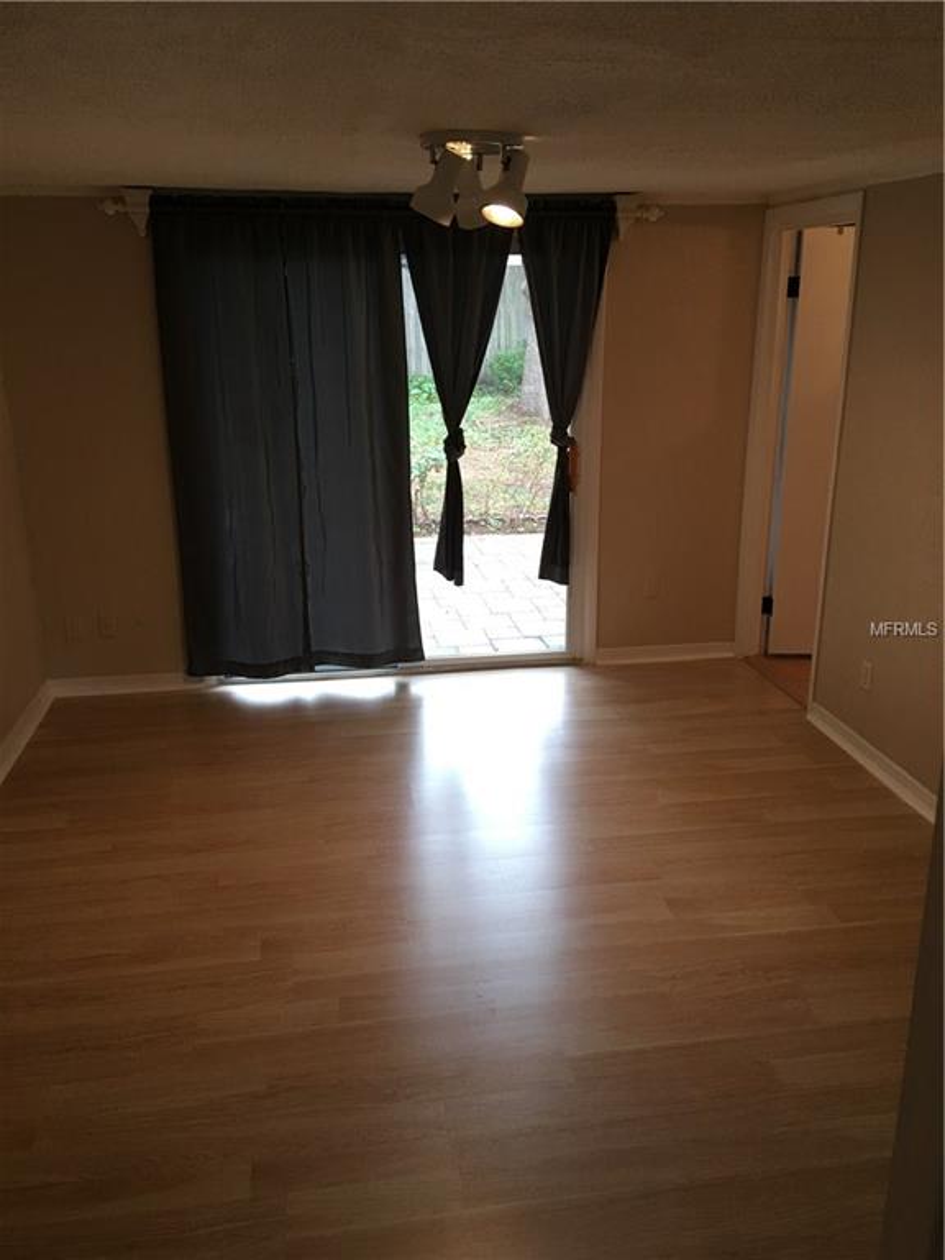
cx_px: 472
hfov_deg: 48.2
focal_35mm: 29
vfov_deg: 61.7
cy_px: 630
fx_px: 1056
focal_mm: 4.15
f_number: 2.2
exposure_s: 1/15
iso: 32
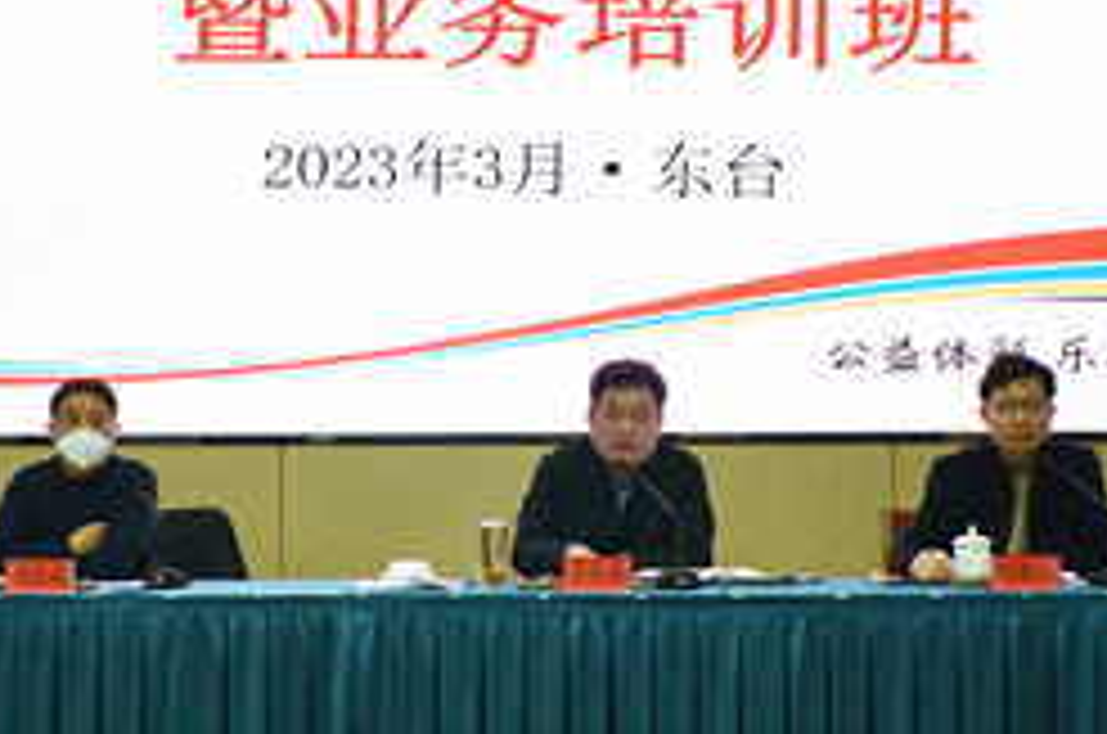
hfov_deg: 30.1
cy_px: 372
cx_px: 490
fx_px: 2056
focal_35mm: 67
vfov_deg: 20.2
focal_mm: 22
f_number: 4
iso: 400
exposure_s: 1/60
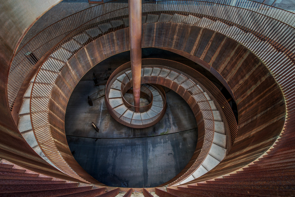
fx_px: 123
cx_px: 148
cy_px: 98
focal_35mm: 15
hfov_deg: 100.4
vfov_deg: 77.4
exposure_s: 1/25
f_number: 8
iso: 250
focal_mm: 15
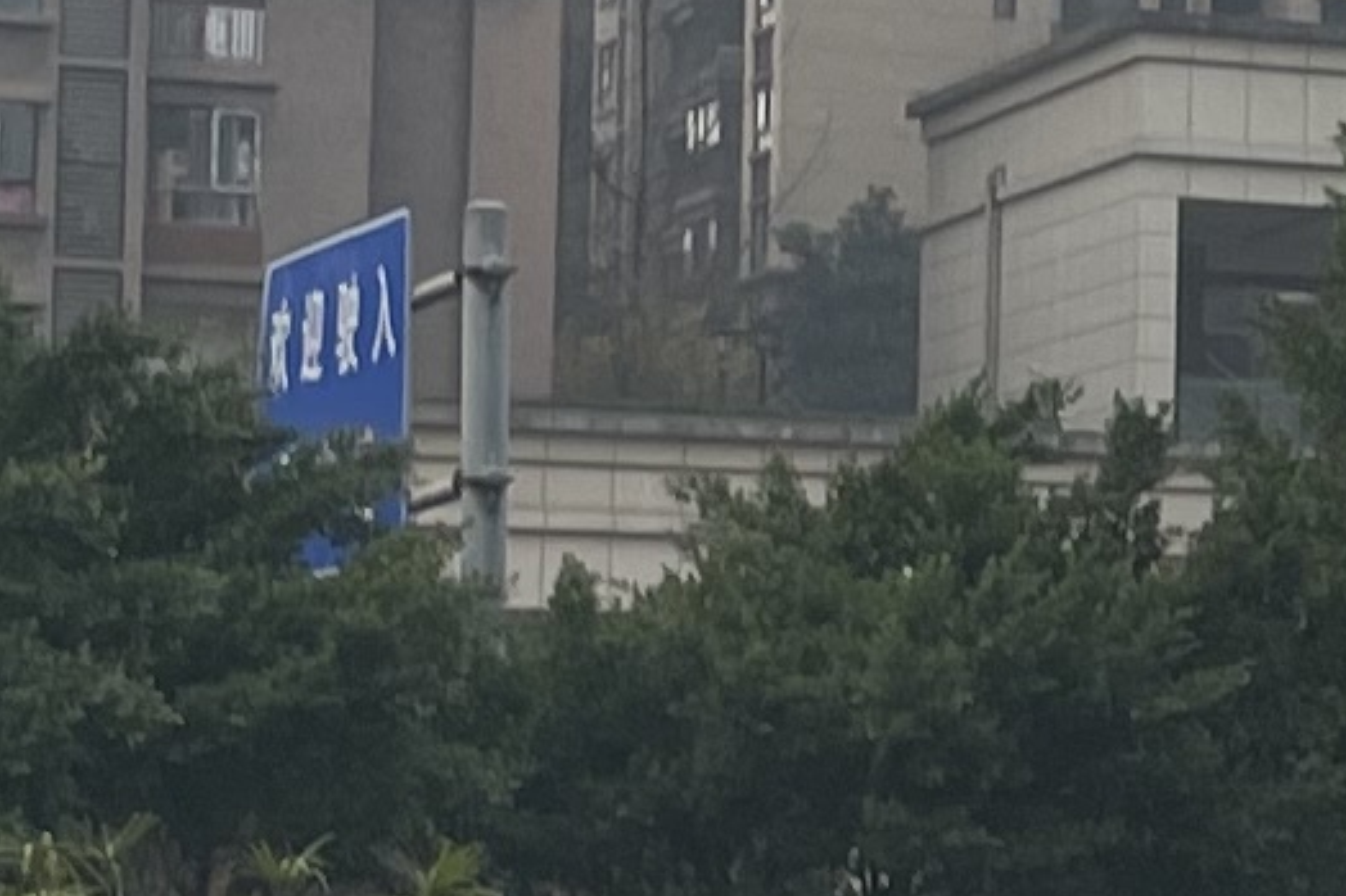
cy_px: 562
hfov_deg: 9.4
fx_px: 7774
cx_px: 2533
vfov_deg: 6.6
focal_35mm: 208
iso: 40
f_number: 1.6
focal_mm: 4.2
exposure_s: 1/121
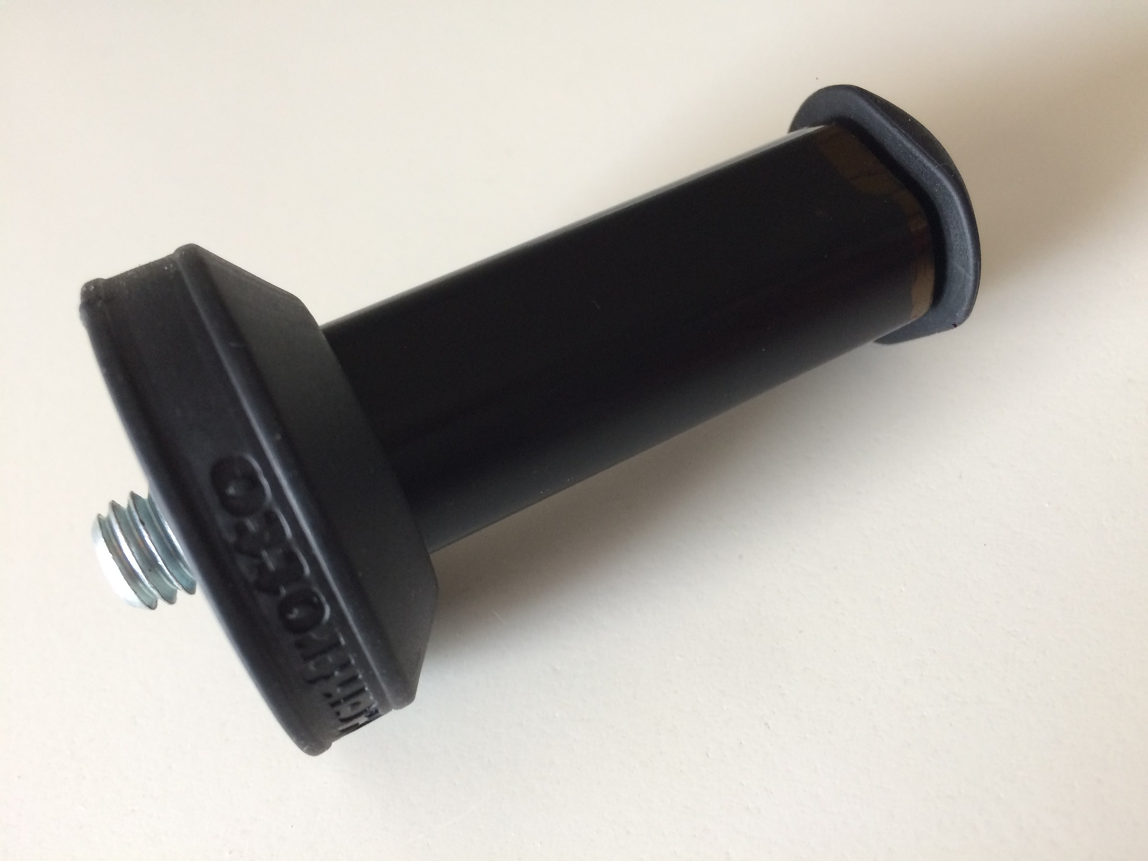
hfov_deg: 61.7
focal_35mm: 29
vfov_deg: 48.2
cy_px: 430
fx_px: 962
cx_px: 574
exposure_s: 1/33
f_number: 2.2
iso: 125
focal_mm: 4.15
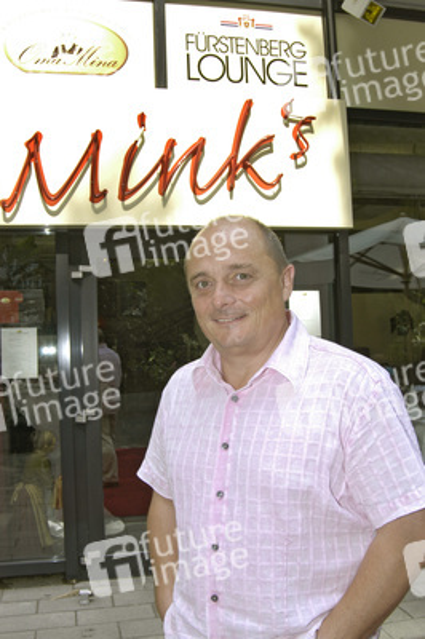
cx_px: 212
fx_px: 639
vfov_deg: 53.2
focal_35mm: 36
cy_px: 320
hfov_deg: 36.8
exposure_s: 1/160
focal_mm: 24
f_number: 6.3
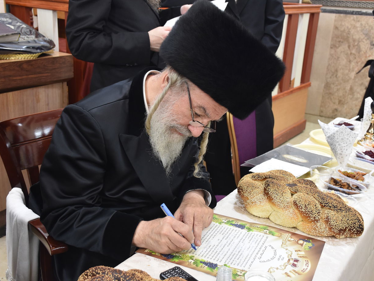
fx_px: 465
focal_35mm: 43
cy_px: 142
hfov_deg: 43.8
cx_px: 187
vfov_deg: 33.6
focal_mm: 26
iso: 1000
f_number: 5.6
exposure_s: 1/80
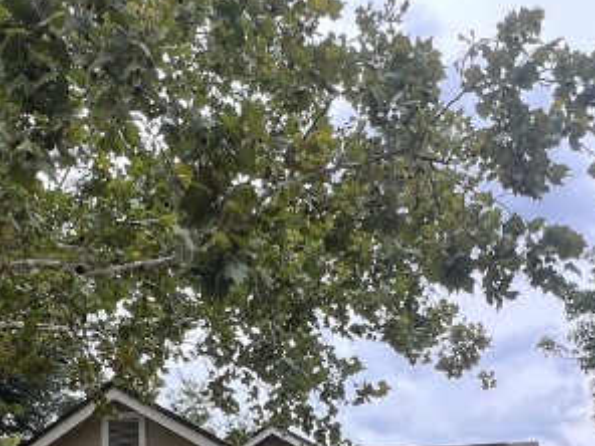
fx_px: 773
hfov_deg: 42.1
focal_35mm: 45
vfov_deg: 27.4
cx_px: 304
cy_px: 567
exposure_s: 1/342
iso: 32
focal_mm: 1.57
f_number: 1.8
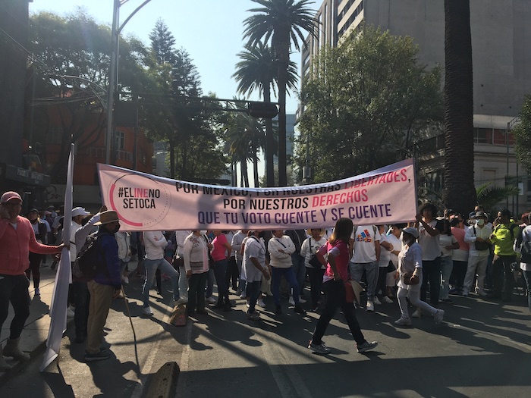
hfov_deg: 61.7
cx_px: 266
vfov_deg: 48.2
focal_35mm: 29
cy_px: 199
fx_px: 445
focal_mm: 4.15
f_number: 2.2
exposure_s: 1/1399
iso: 25
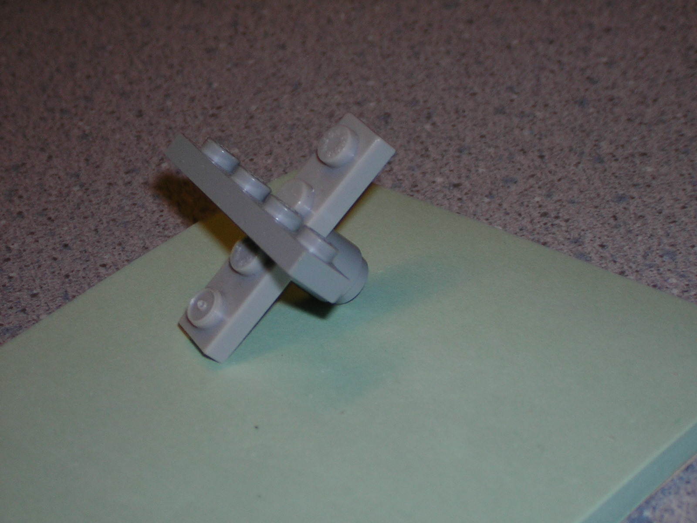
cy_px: 262
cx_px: 348
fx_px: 2175
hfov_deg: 18.2
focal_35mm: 108
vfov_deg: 13.7
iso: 50
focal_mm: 14.1
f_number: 4.7
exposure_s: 1/60.1
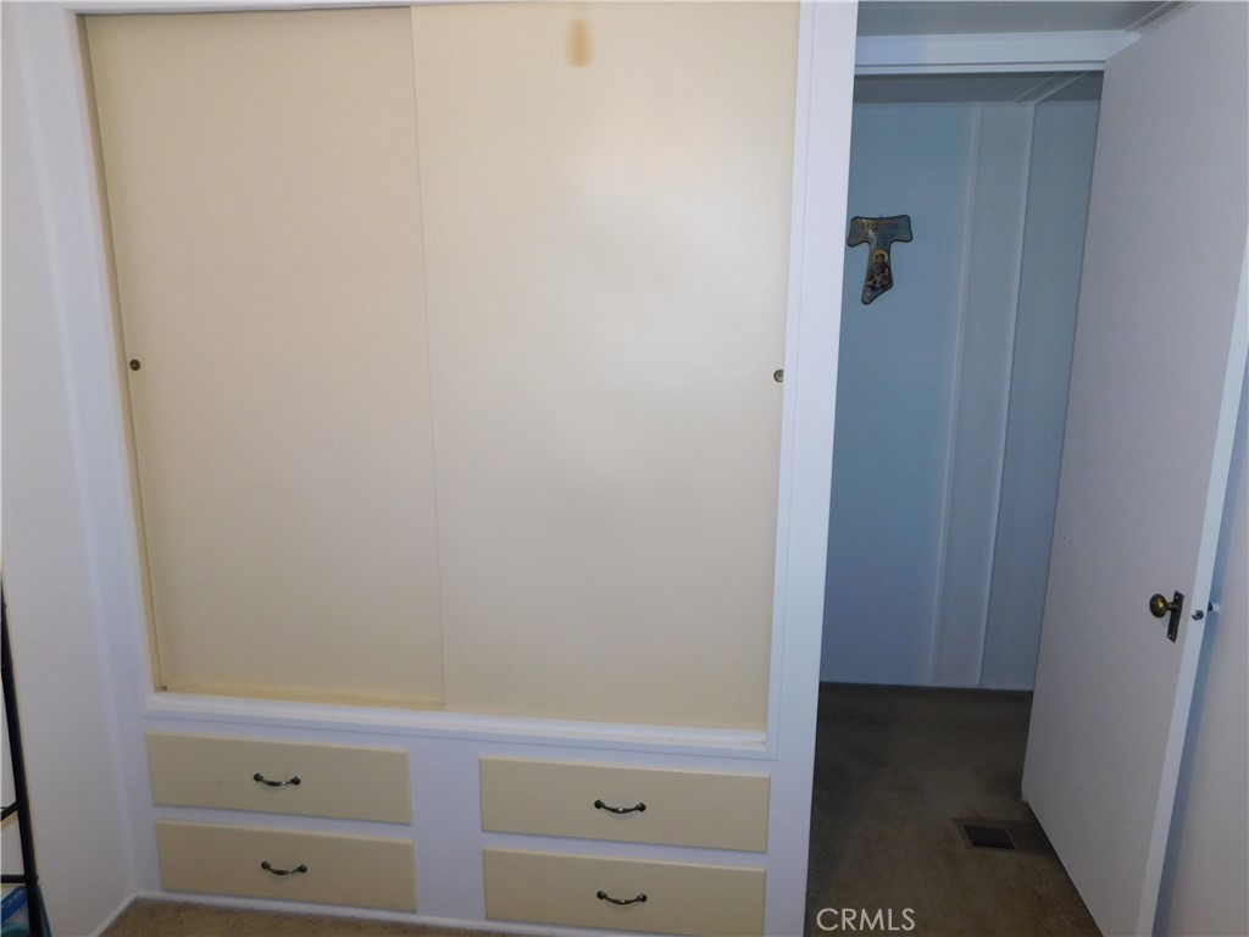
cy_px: 468
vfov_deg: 58.9
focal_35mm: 23
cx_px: 624
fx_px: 830
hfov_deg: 73.9
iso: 140
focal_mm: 4
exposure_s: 1/30
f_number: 3
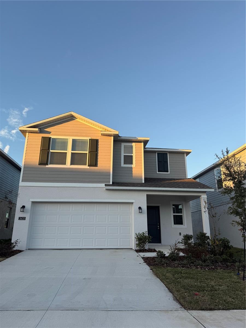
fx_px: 227
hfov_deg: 56.8
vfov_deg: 71.6
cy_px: 164
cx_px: 123
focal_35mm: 24
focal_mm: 6.76
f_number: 1.78
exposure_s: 1/849
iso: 80
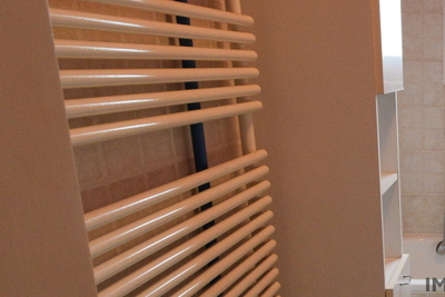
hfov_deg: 34.0
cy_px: 234
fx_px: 556
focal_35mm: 45
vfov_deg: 29.3
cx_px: 550
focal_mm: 10
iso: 2200
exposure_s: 1/30
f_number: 10
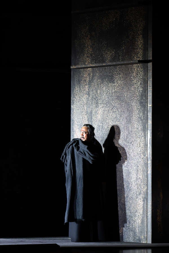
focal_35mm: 155
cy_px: 126
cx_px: 84
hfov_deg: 8.9
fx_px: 1091
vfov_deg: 13.2
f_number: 3.2
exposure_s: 1/160
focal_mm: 155
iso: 4000
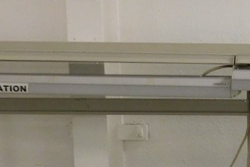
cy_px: 165
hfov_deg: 17.2
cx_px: 410
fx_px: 715
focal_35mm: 103
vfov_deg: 13.1
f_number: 3
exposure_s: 1/30
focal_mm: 4
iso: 160
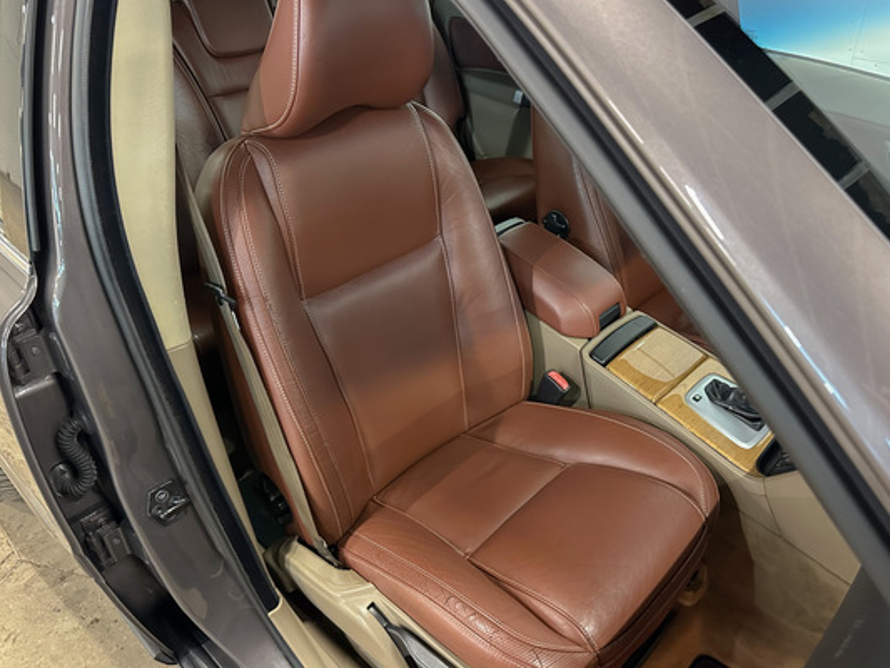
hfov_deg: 65.3
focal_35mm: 27
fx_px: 694
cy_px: 344
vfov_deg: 51.4
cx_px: 451
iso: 800
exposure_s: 1/33
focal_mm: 6.86
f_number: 1.78
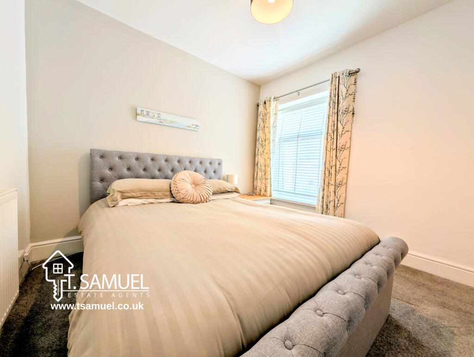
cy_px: 178
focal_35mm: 12
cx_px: 237
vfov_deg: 94.6
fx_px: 165
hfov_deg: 110.5
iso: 36
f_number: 1.95
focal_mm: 2.23
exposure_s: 1/94.2
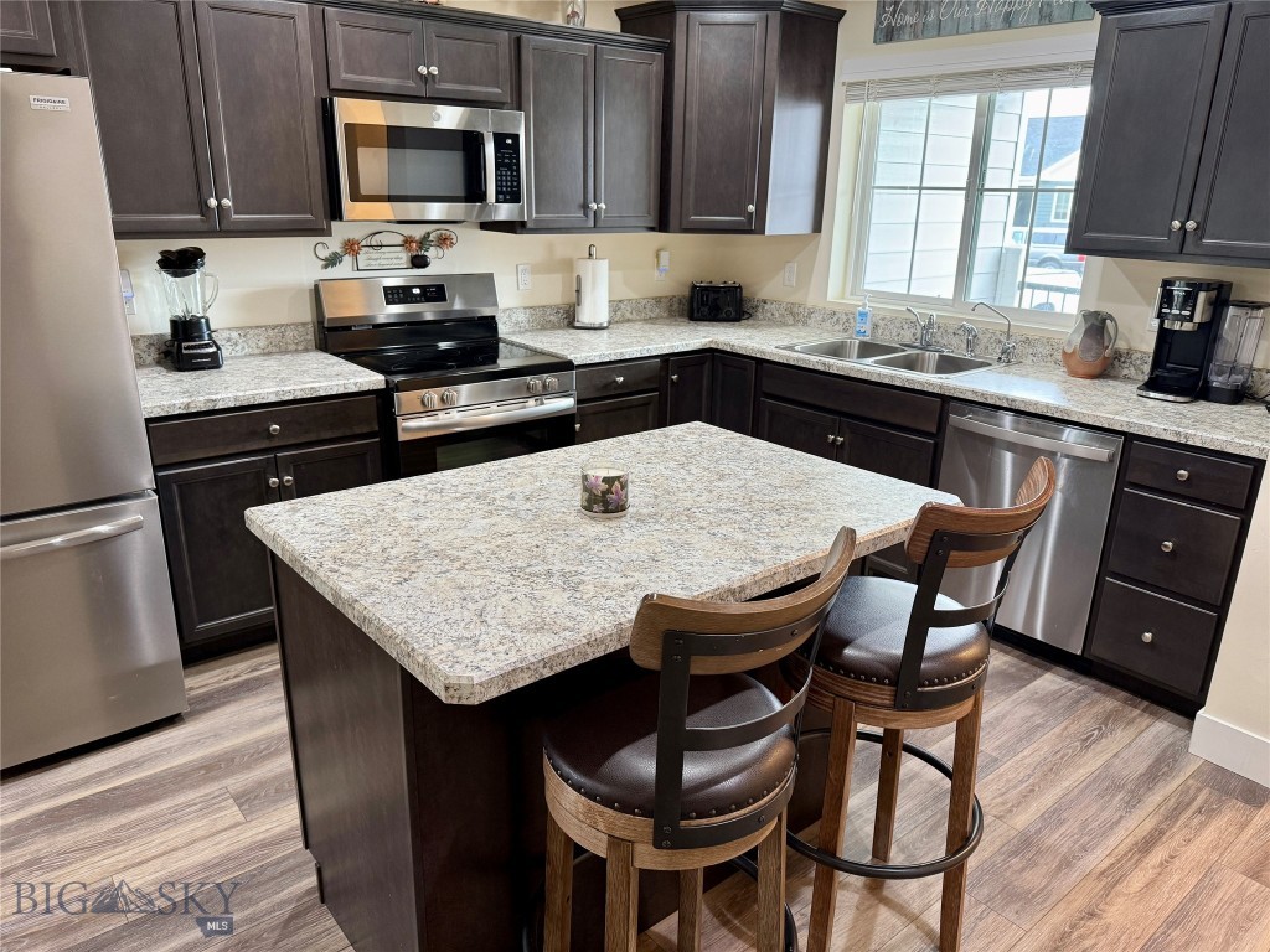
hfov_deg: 71.6
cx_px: 635
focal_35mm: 24
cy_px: 476
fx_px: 881
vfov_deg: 56.8
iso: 200
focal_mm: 6.76
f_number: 1.78
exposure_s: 1/60
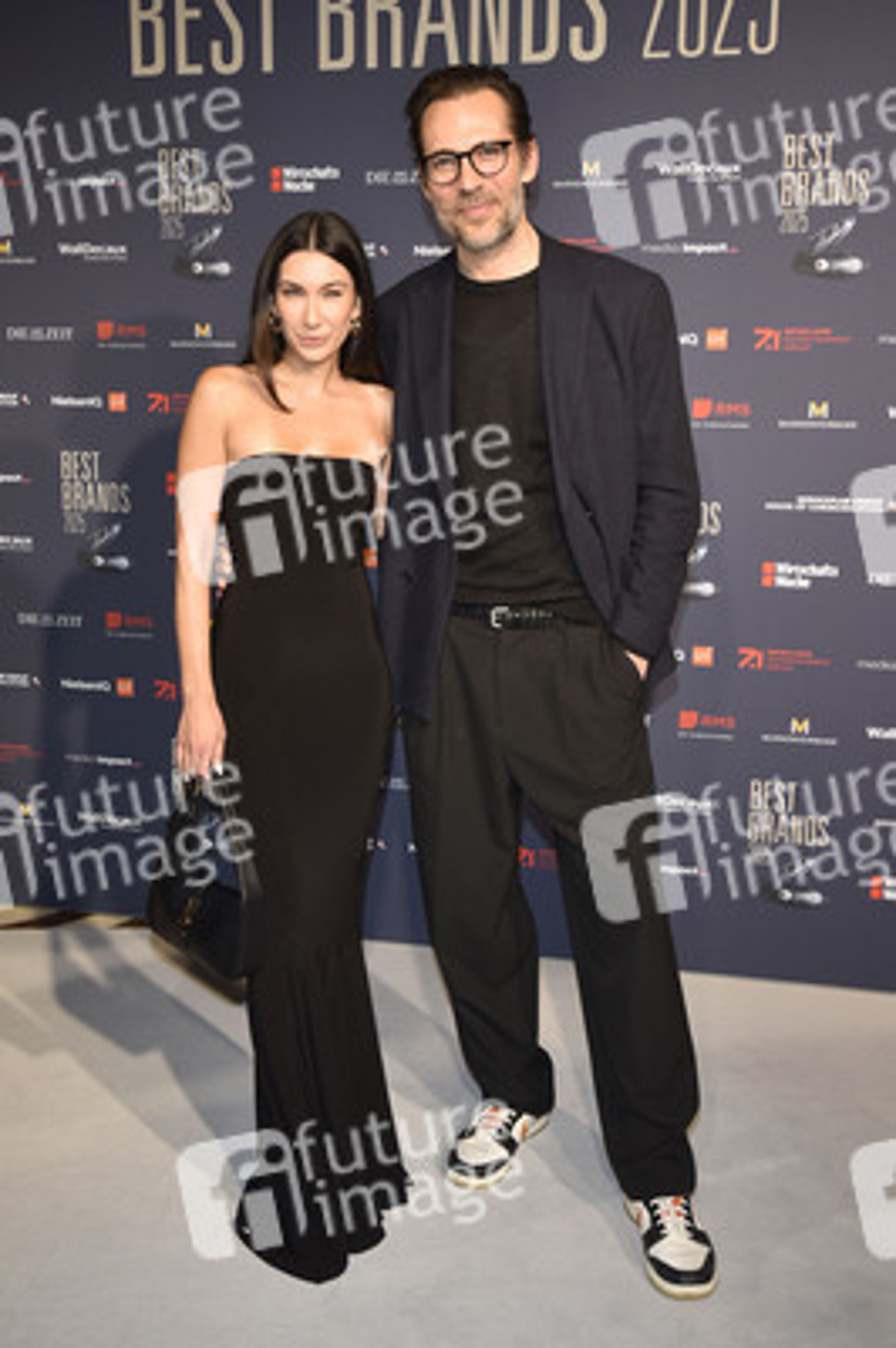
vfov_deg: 54.5
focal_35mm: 35
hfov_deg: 37.8
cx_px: 448
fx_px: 1309
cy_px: 674
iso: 1250
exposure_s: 1/200
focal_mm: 35
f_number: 7.1
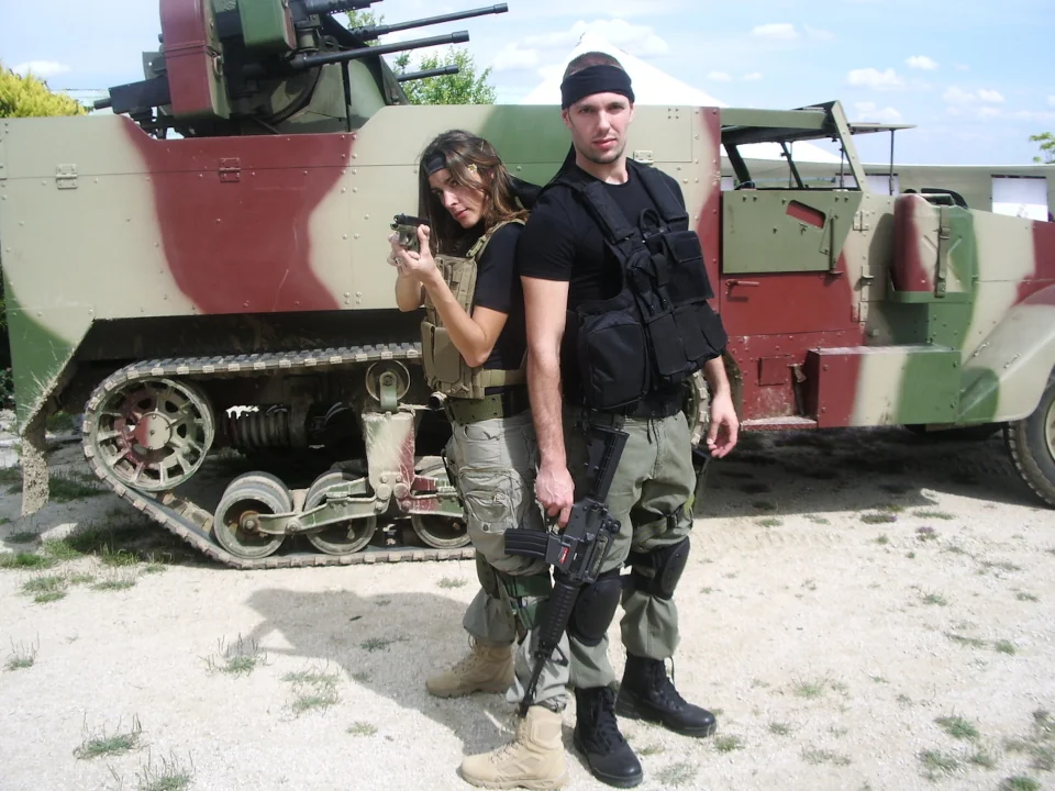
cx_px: 528
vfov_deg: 40.7
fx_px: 1067
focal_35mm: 35
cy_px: 396
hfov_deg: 52.6
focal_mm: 5.8
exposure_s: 1/400
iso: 50
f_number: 4.3
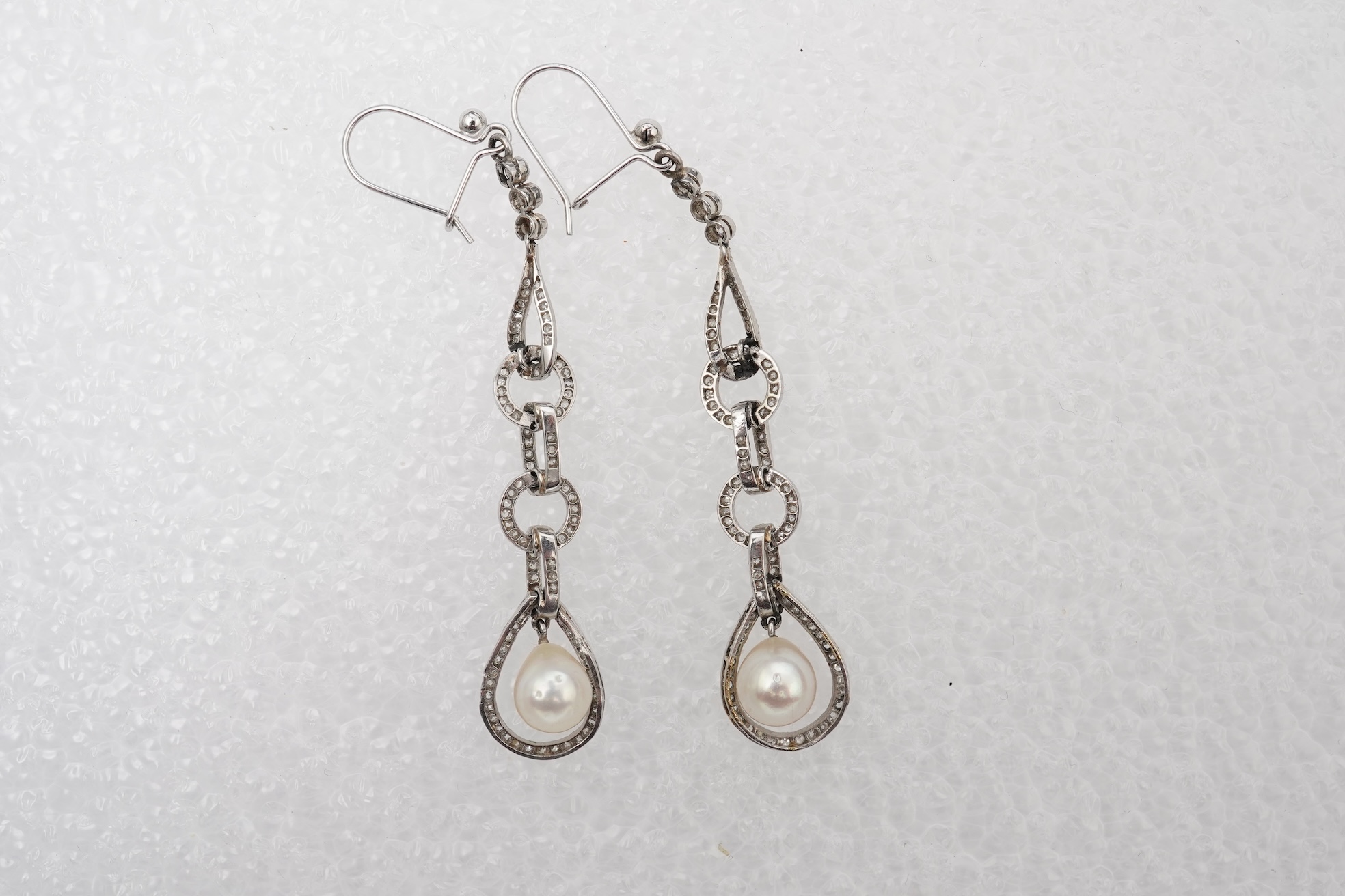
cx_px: 672
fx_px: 1681
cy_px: 448
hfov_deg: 43.6
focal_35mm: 45
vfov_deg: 29.9
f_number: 18
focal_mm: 30
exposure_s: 1/125
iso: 500
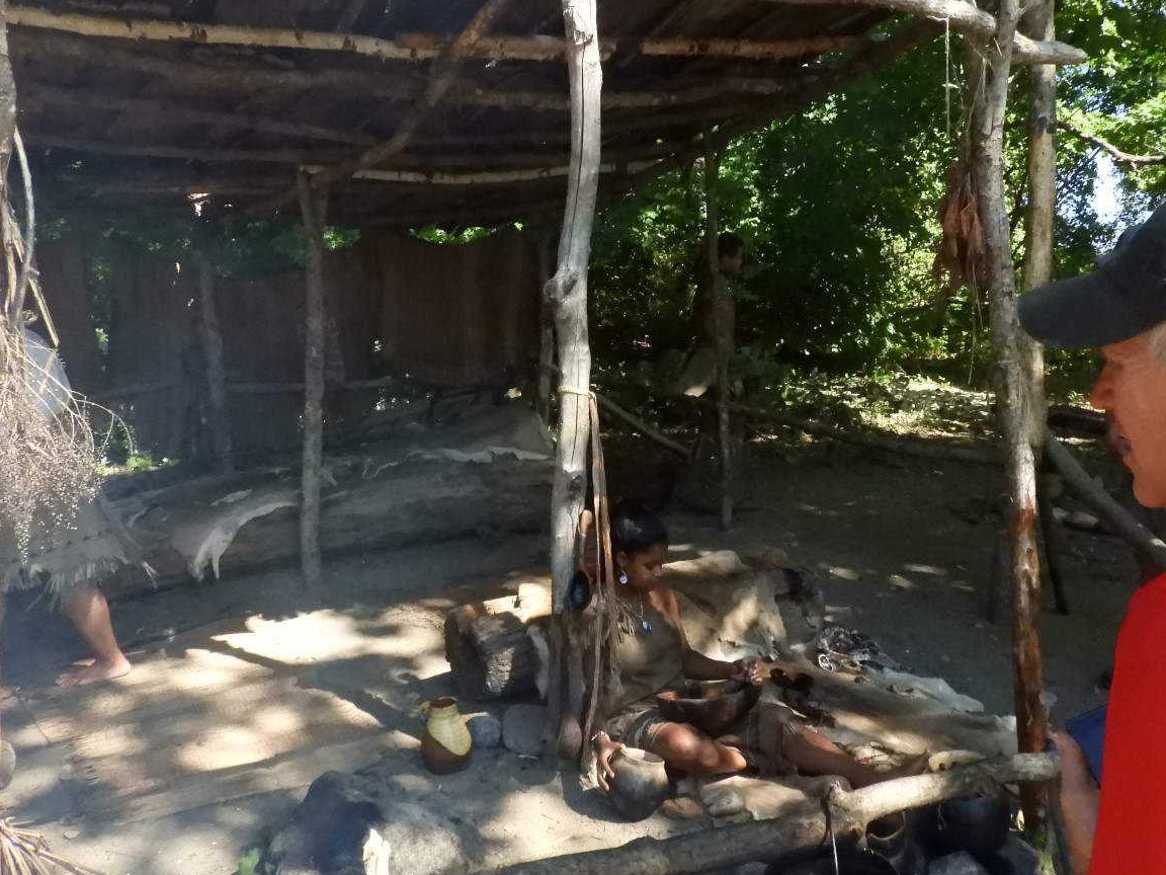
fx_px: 1011
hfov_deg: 59.9
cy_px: 405
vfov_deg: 46.8
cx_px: 620
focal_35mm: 30
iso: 1600
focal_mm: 4.3
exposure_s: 1/2500
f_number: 4.2
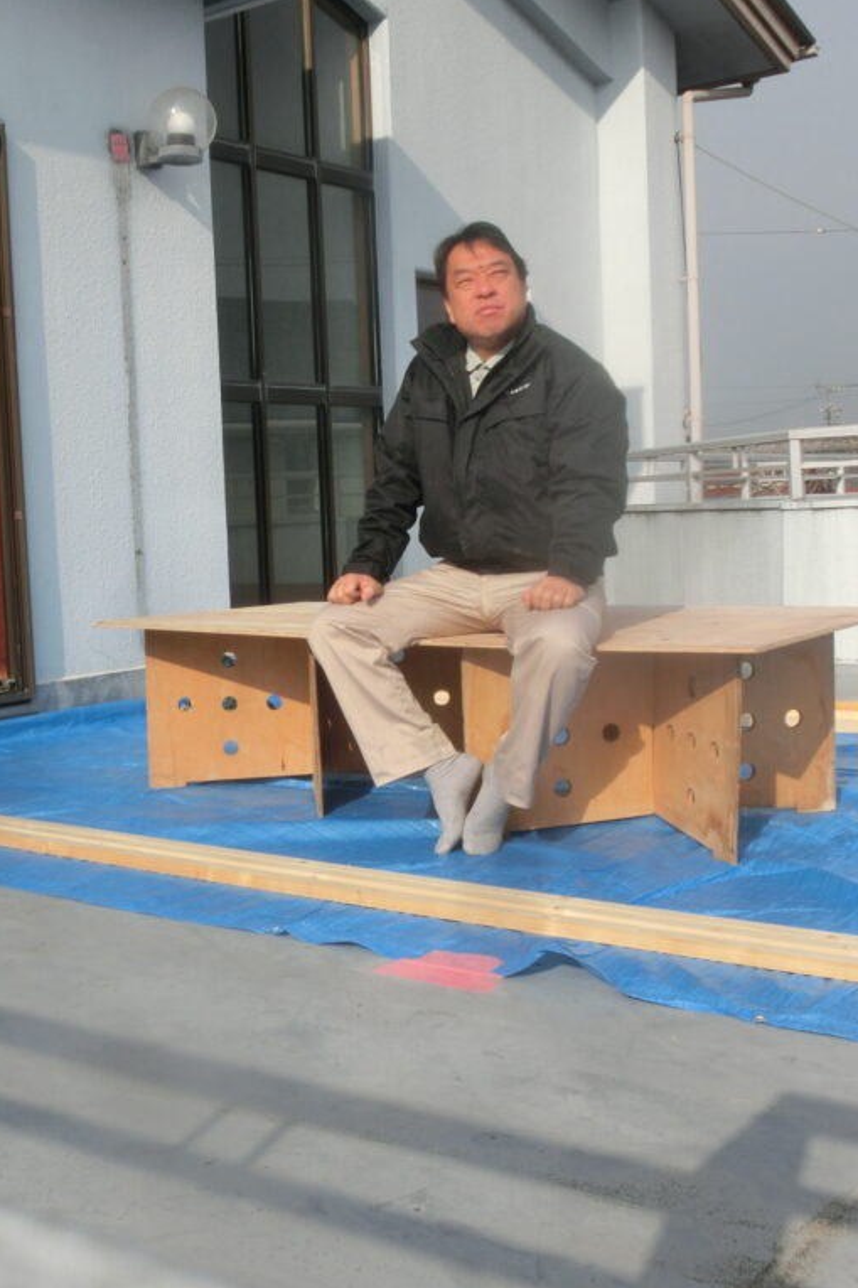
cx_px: 265
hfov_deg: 29.0
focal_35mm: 46
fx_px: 1645
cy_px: 642
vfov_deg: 42.8
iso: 80
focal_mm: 5.93
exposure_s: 1/200
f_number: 9.4
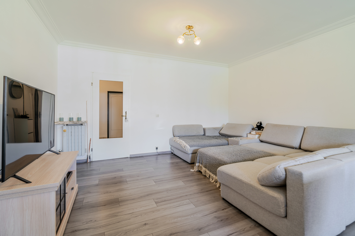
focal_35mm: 16
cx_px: 178
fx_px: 158
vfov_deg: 73.7
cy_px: 118
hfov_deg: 96.7
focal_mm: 16
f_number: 11
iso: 250
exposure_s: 1/30
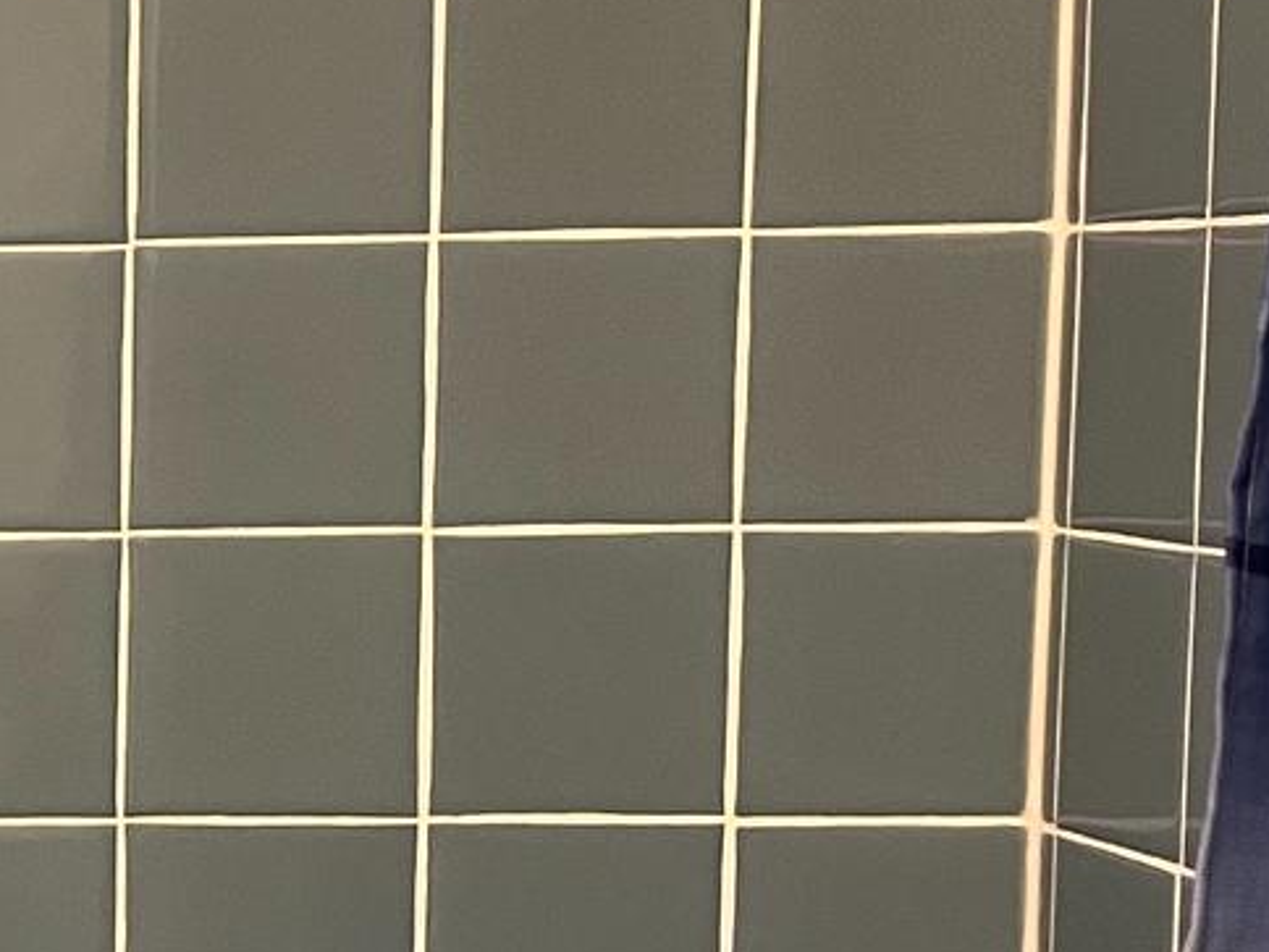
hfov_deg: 15.0
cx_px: -1156
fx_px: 4033
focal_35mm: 110
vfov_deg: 13.4
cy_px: 674
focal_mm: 5.1
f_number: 1.6
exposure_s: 1/60
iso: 160
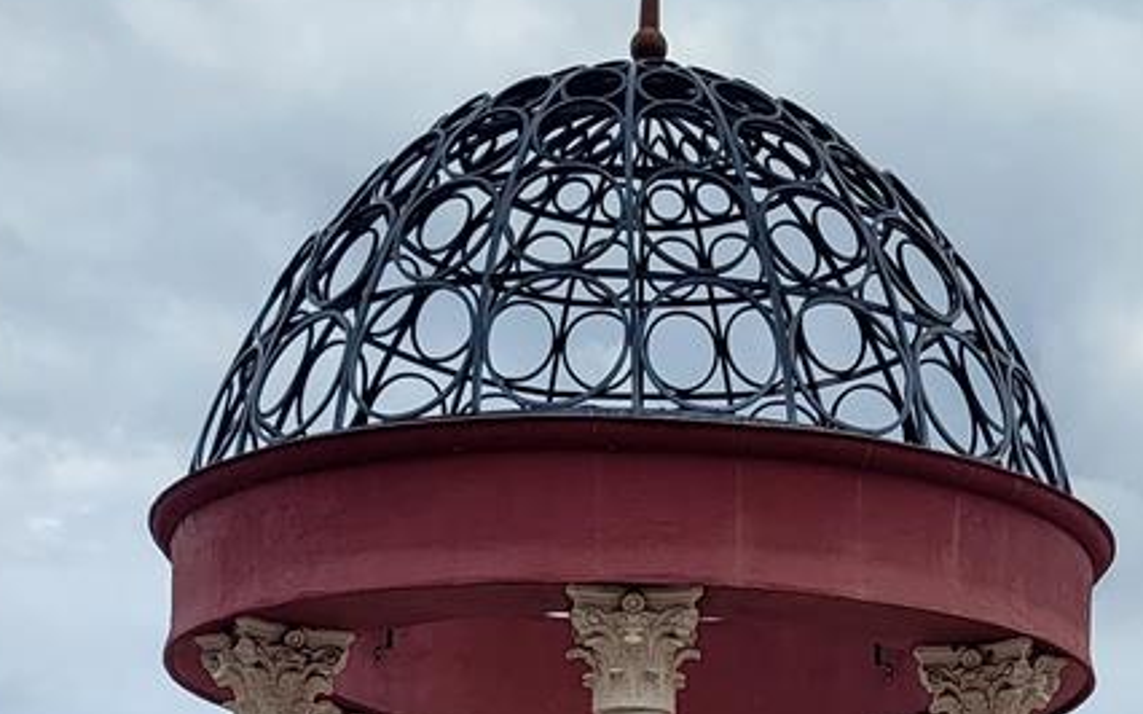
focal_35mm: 86
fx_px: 2678
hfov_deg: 24.1
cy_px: 1194
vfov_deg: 13.9
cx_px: 647
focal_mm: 6.7
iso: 16
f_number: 1.8
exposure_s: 1/536
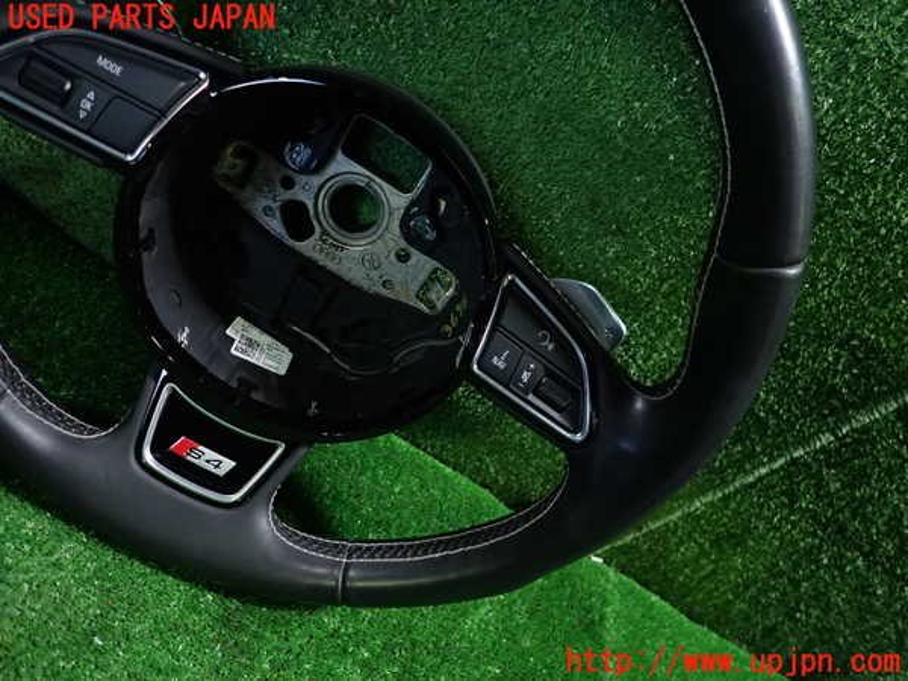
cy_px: 340
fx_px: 656
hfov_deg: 69.4
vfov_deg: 54.9
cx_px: 454
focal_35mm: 25
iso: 250
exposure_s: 1/30
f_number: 2
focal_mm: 4.5
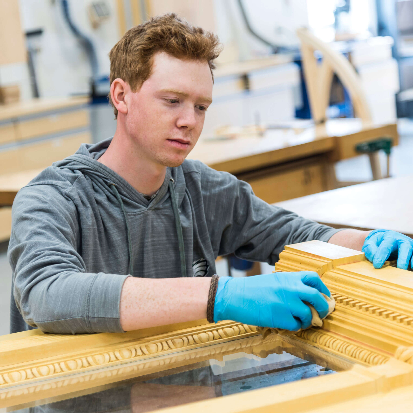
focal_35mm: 100
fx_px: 1350
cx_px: 235
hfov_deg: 17.4
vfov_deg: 17.4
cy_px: 207
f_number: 4
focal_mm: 78
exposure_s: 1/40
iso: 400
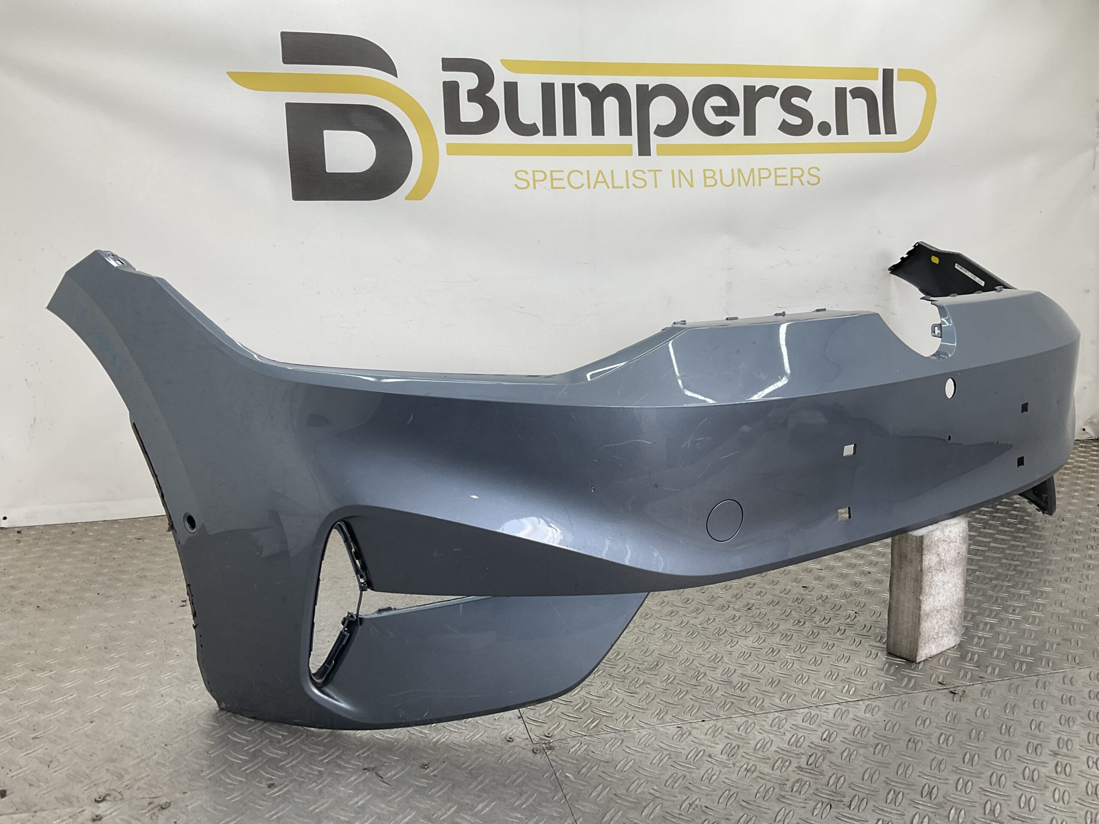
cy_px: 412
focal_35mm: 29
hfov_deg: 61.7
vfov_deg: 48.2
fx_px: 921
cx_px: 550
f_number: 1.8
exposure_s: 1/115
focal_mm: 3
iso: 16
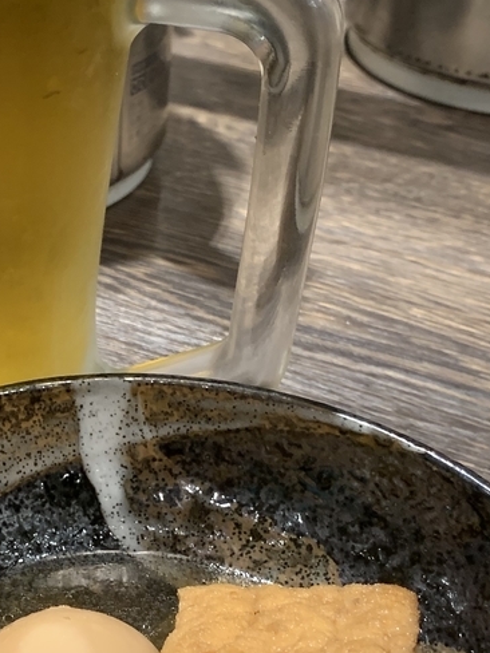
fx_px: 1208
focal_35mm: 64
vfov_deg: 30.1
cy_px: 432
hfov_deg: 22.3
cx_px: 36
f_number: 1.8
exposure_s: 1/60
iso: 160
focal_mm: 4.25
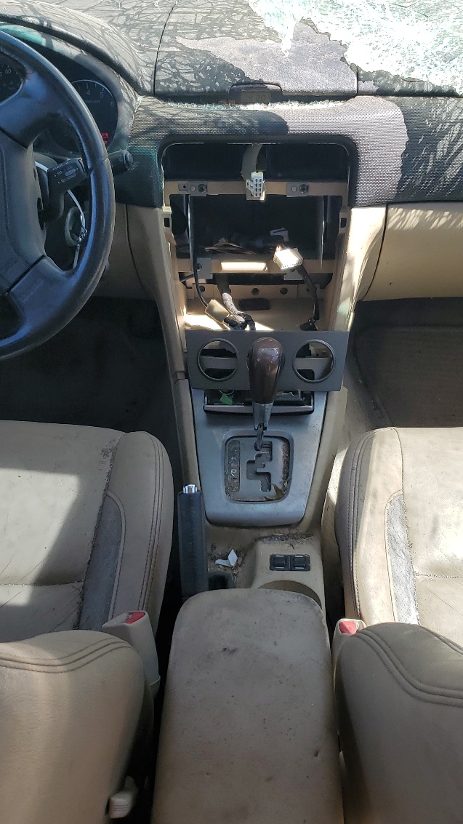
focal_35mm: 40
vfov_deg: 50.5
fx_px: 873
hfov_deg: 29.7
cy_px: 430
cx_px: 238
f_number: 1.5
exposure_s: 1/833
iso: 50
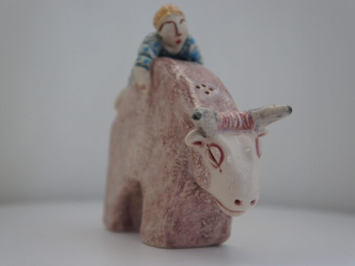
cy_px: 135
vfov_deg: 22.7
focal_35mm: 65
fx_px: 662
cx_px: 174
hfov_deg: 30.0
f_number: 4.5
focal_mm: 39
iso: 800
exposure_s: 1/60
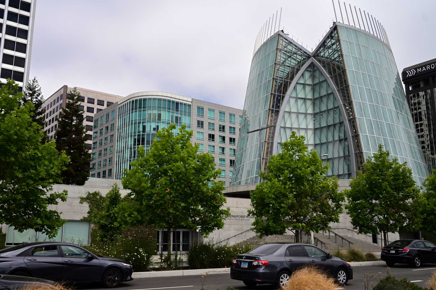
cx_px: 219
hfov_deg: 53.8
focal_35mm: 36
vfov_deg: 37.3
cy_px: 142
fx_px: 430
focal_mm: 34.5
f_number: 4
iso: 100
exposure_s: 1/1600
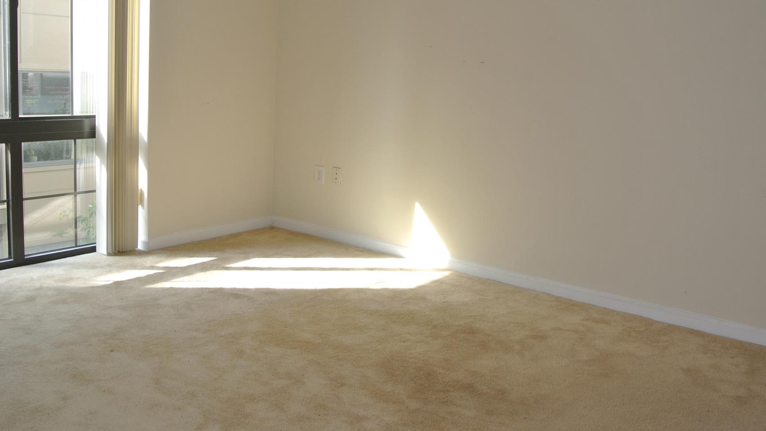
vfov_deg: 34.6
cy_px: 195
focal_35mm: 34
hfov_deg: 58.0
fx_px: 691
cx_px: 370
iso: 125
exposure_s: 1/60
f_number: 3.5
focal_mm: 10
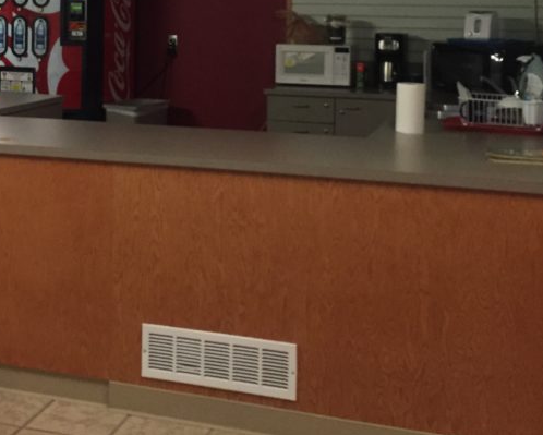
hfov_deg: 31.1
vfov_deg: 24.5
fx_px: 965
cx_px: 171
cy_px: 20
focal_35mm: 60
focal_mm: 4.15
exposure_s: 1/30
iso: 200
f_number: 2.2
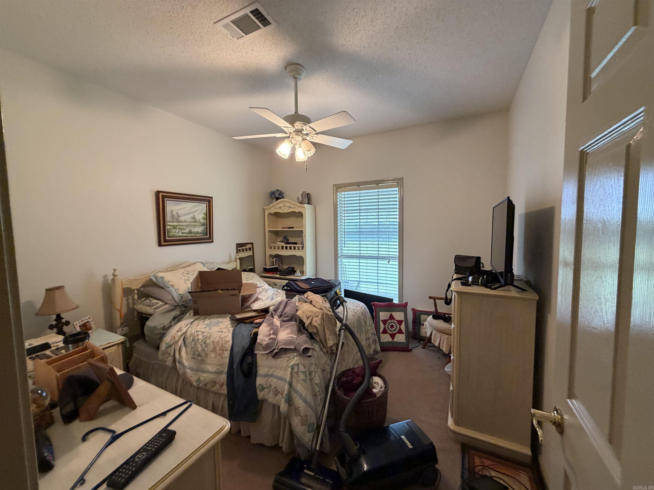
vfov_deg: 85.7
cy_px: 245
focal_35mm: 14
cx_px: 327
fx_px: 265
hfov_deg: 102.1
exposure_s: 1/60
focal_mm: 2.22
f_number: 2.2
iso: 320
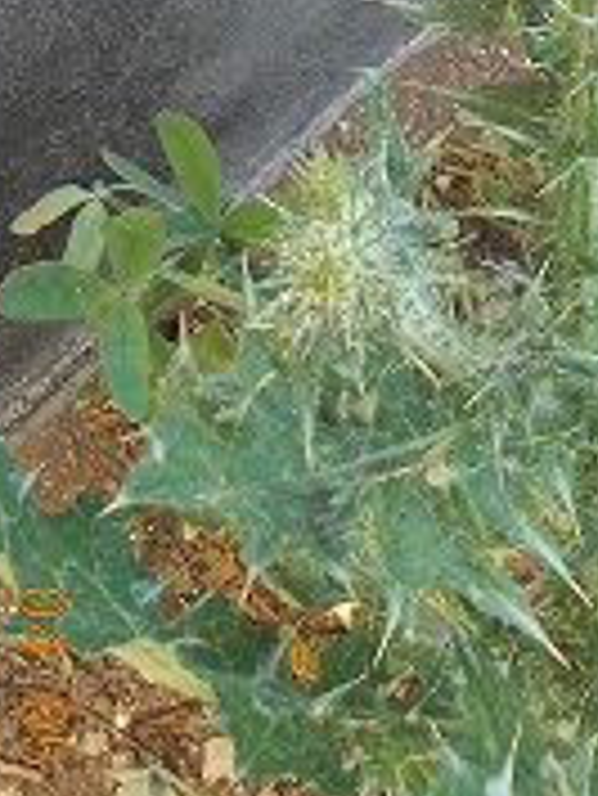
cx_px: 629
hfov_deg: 19.7
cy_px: 31
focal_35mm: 72
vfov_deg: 25.9
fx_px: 1656
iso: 80
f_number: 2.7
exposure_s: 1/60
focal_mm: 4
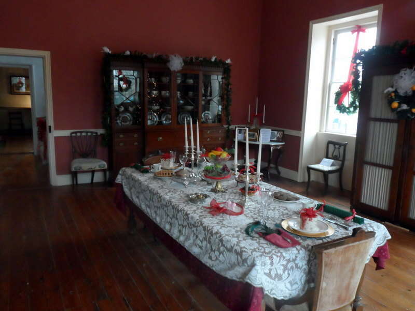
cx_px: 208
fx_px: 336
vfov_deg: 49.7
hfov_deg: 63.4
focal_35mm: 28
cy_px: 156
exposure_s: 1/15
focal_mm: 4.9
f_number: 3.1
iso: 480
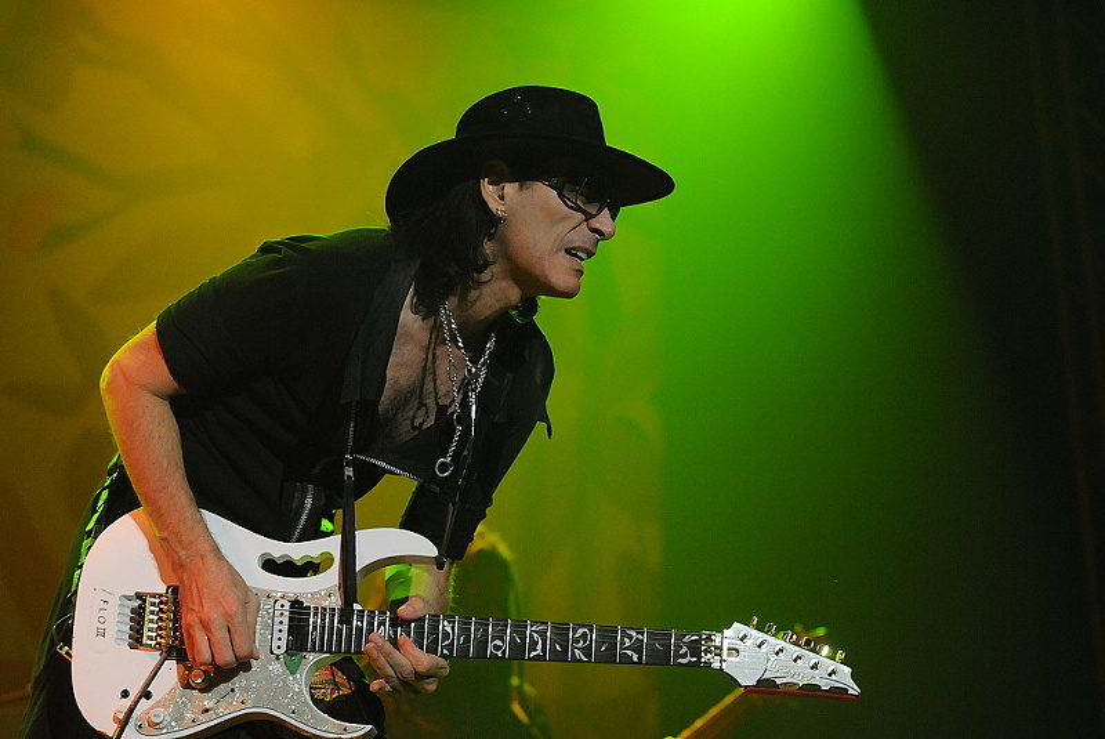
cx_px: 552
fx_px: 3226
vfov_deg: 13.1
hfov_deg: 19.4
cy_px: 370
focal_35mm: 105
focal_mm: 70
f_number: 2.8
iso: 1600
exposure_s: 1/320
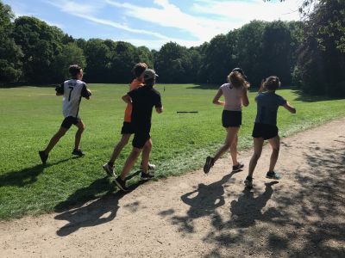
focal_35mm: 28
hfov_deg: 63.4
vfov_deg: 49.7
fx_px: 279
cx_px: 172
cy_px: 129
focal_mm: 3.99
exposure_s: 1/2179
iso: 20
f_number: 1.8
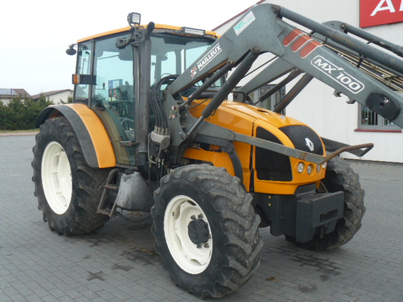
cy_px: 151
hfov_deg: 51.4
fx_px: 419
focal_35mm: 36
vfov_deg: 39.7
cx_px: 202
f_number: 4
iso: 100
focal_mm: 6
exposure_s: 1/100
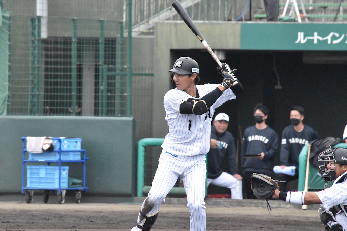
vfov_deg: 3.1
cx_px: 174
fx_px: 4338
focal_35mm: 450
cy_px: 116
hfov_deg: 4.6
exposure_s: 1/4000
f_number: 11
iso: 10000
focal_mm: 300
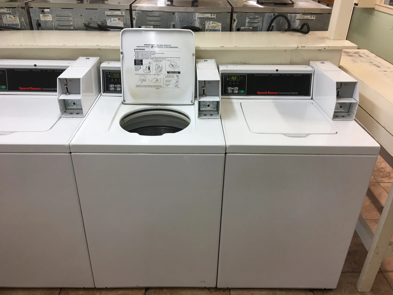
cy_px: 148
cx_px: 196
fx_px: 329
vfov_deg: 48.2
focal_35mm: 29
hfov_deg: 61.7
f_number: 2.2
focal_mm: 4.15
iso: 25
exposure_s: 1/30
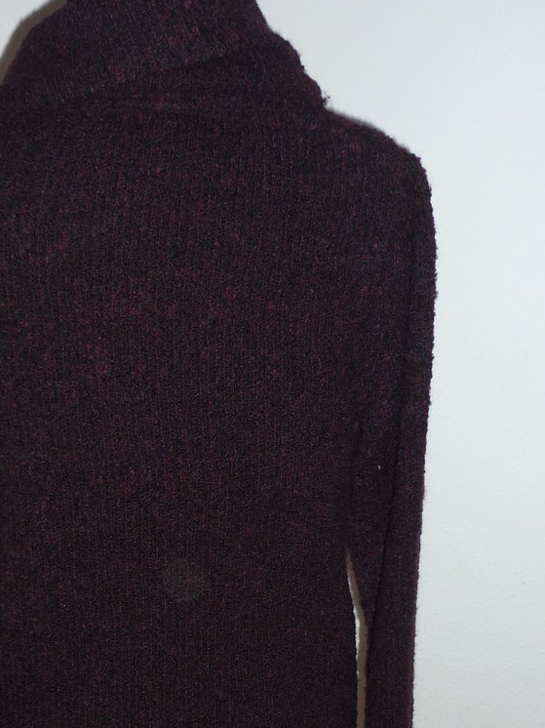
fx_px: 1239
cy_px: 533
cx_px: 165
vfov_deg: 32.2
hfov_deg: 24.6
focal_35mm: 59
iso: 100
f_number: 2.8
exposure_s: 1/30
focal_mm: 5.5
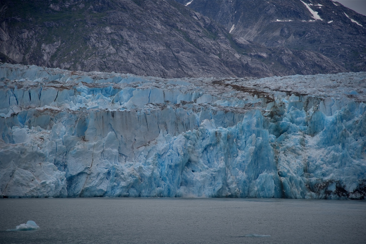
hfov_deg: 17.1
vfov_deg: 11.4
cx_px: 183
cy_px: 122
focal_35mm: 120
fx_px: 1220
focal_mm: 120
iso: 100
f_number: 5
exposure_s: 1/250
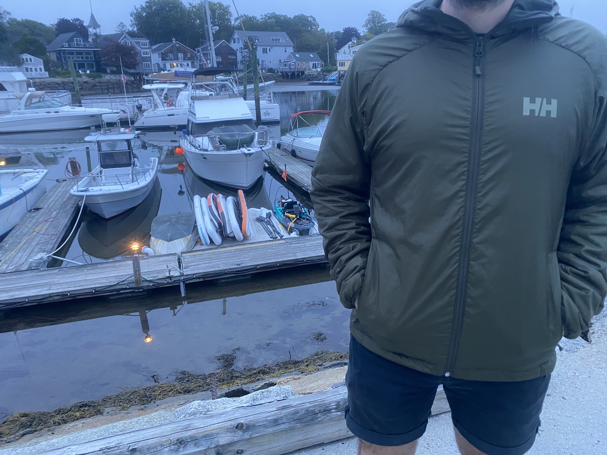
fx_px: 456
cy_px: 228
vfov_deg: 53.1
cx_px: 304
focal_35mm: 26
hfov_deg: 67.3
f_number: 1.8
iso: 320
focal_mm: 4.25
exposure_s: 1/60
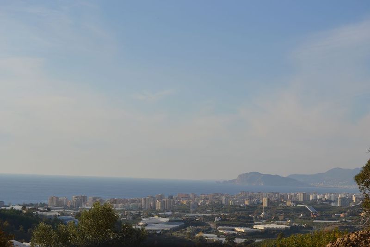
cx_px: 185
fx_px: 848
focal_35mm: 82
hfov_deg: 24.6
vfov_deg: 16.5
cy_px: 124
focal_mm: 55
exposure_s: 1/320
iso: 100
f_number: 9
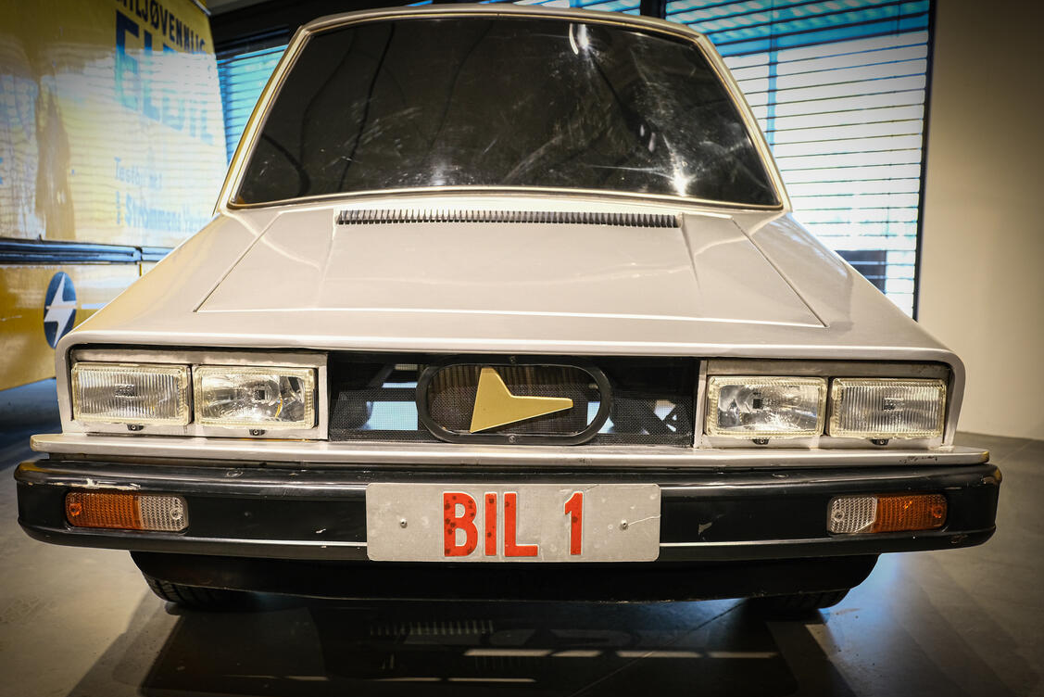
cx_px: 497
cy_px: 355
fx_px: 957
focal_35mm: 33
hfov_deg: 57.2
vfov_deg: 40.0
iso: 800
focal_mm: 20.6
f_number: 4
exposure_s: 1/58
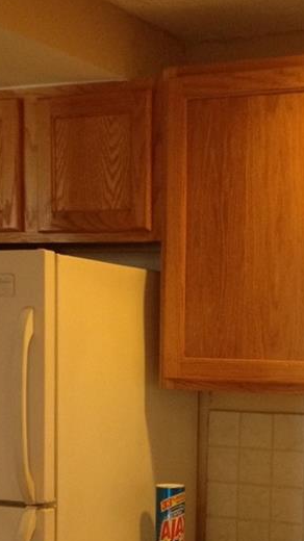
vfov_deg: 23.5
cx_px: 237
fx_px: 1263
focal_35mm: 88
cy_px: 497
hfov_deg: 13.7
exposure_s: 1/20
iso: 160
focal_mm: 4.28
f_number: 2.4
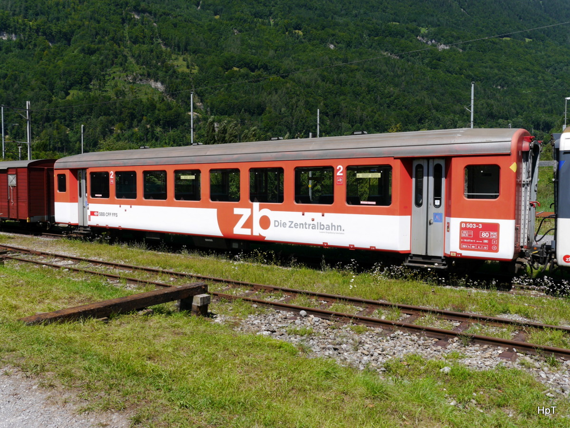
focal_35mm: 30
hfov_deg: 60.0
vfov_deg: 46.8
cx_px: 285
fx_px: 494
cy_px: 214
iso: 160
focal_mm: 15
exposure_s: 1/400
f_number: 8
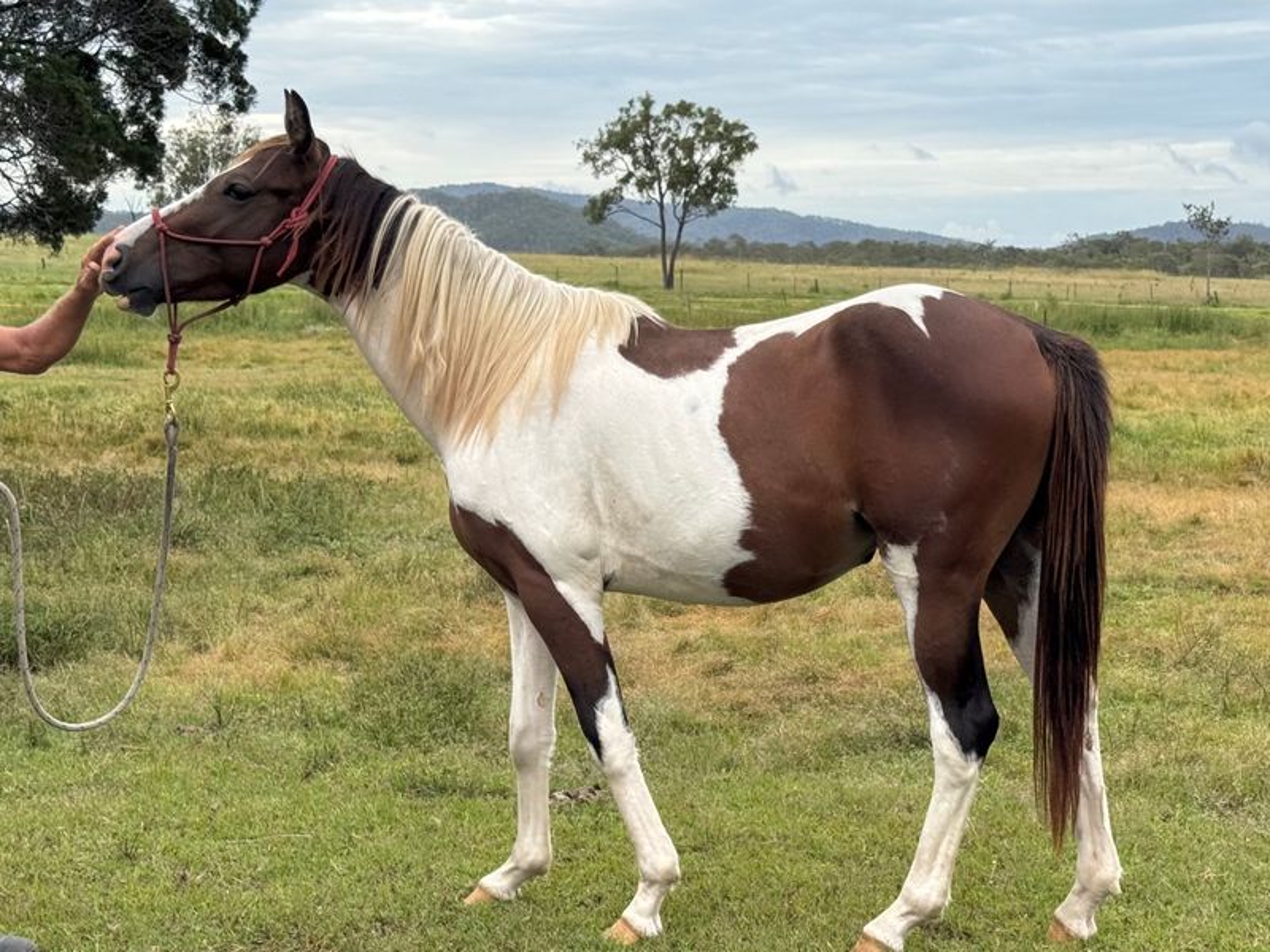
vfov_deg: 30.3
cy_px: 476
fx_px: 1761
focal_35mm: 48
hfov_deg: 39.7
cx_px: 635
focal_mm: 6.76
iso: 64
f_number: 1.78
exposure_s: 1/774
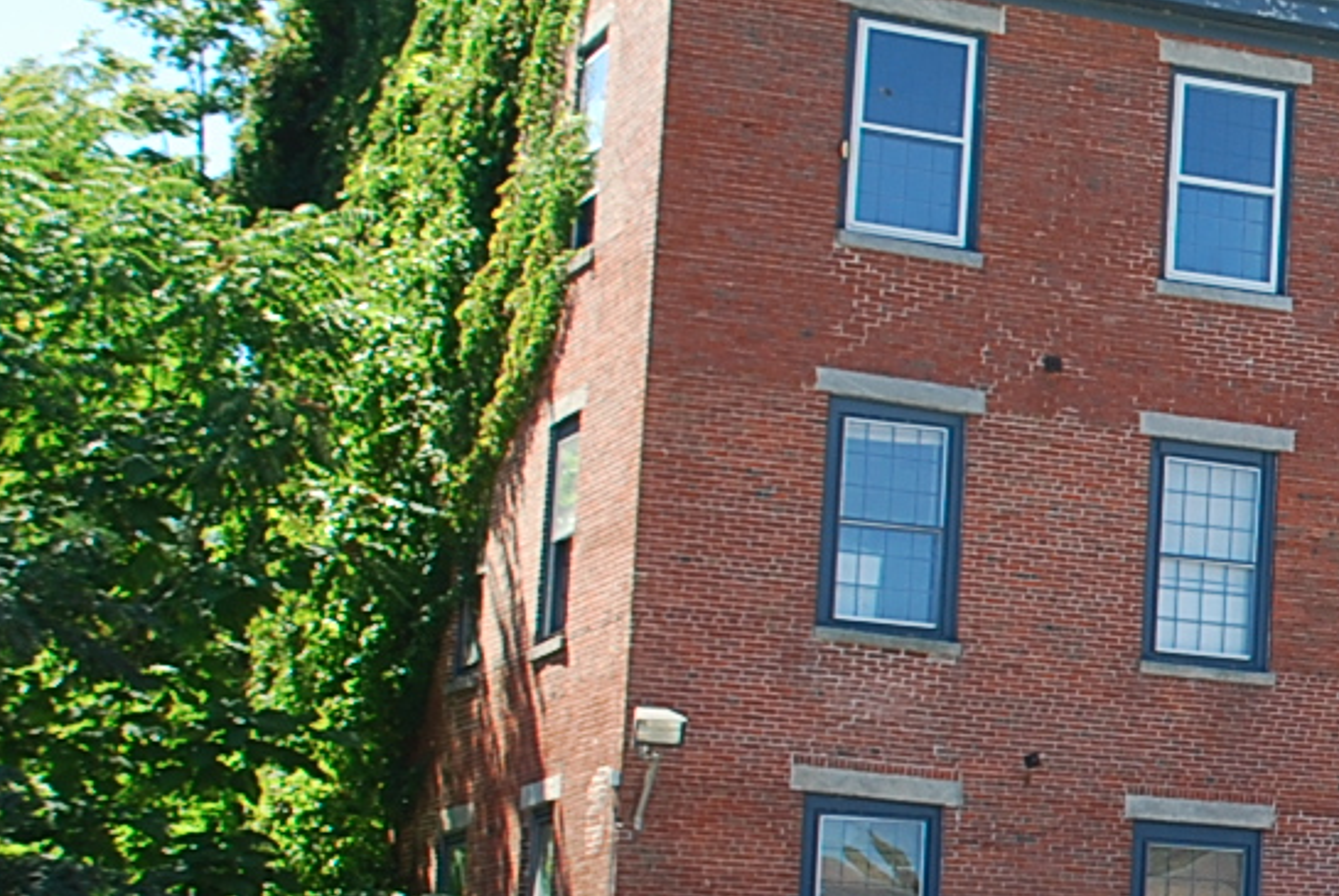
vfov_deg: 10.7
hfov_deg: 14.3
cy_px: 678
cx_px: 2339
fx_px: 4767
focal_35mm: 128
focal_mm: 24
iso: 100
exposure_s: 1/125
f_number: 5.6
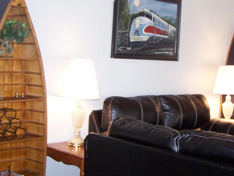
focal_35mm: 69
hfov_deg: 28.0
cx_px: 156
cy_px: 67
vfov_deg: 21.3
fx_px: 466
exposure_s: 1/60
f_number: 2.8
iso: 140
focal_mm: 6.3
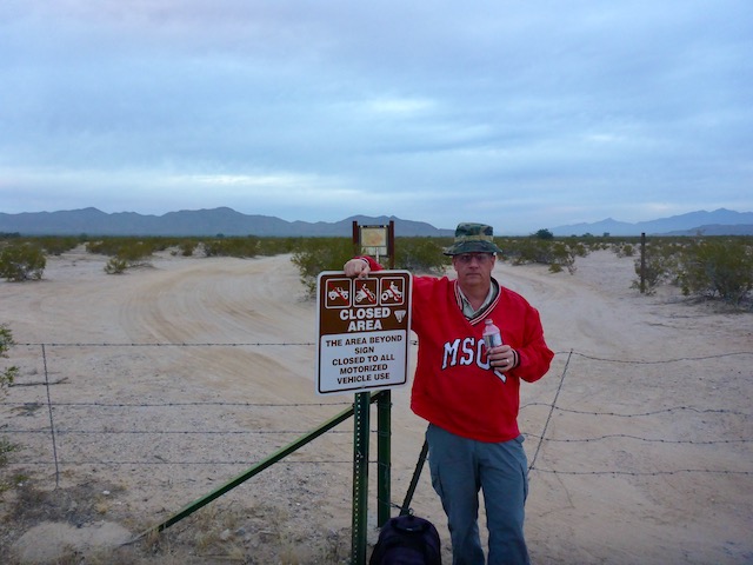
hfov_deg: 63.4
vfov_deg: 49.7
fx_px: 609
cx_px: 376
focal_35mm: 28
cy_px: 282
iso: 320
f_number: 3.3
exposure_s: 1/60
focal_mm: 4.9
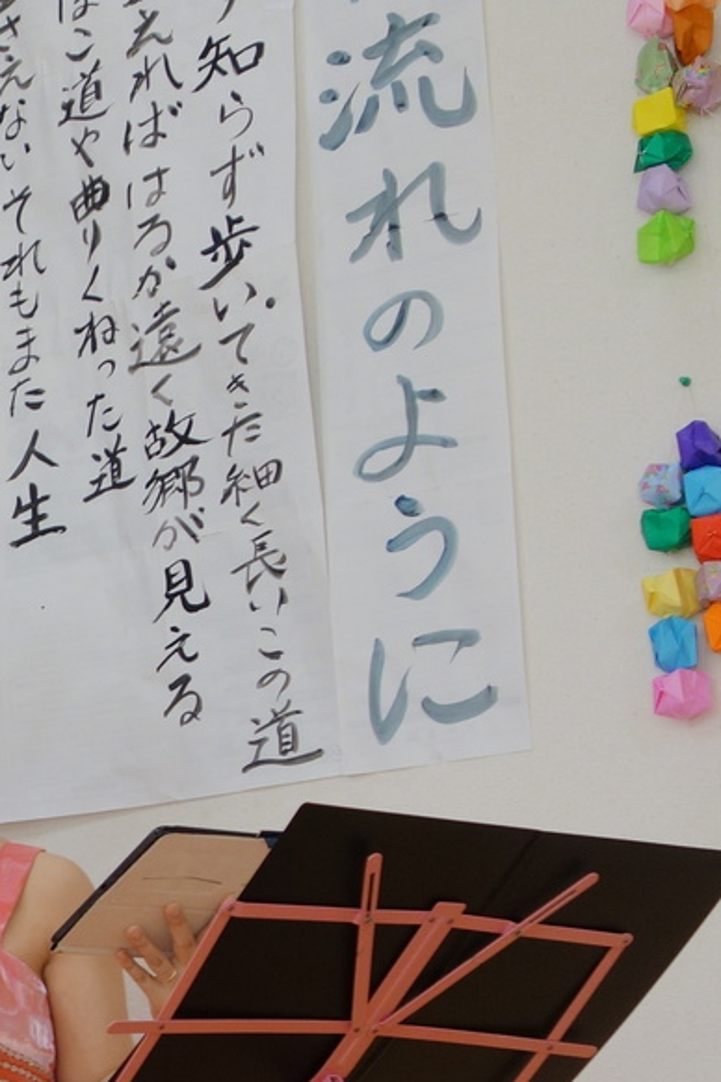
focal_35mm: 99
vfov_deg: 20.2
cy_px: 976
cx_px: -374
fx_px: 2974
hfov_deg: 13.0
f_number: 2.5
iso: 125
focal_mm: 12.03
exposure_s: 1/60
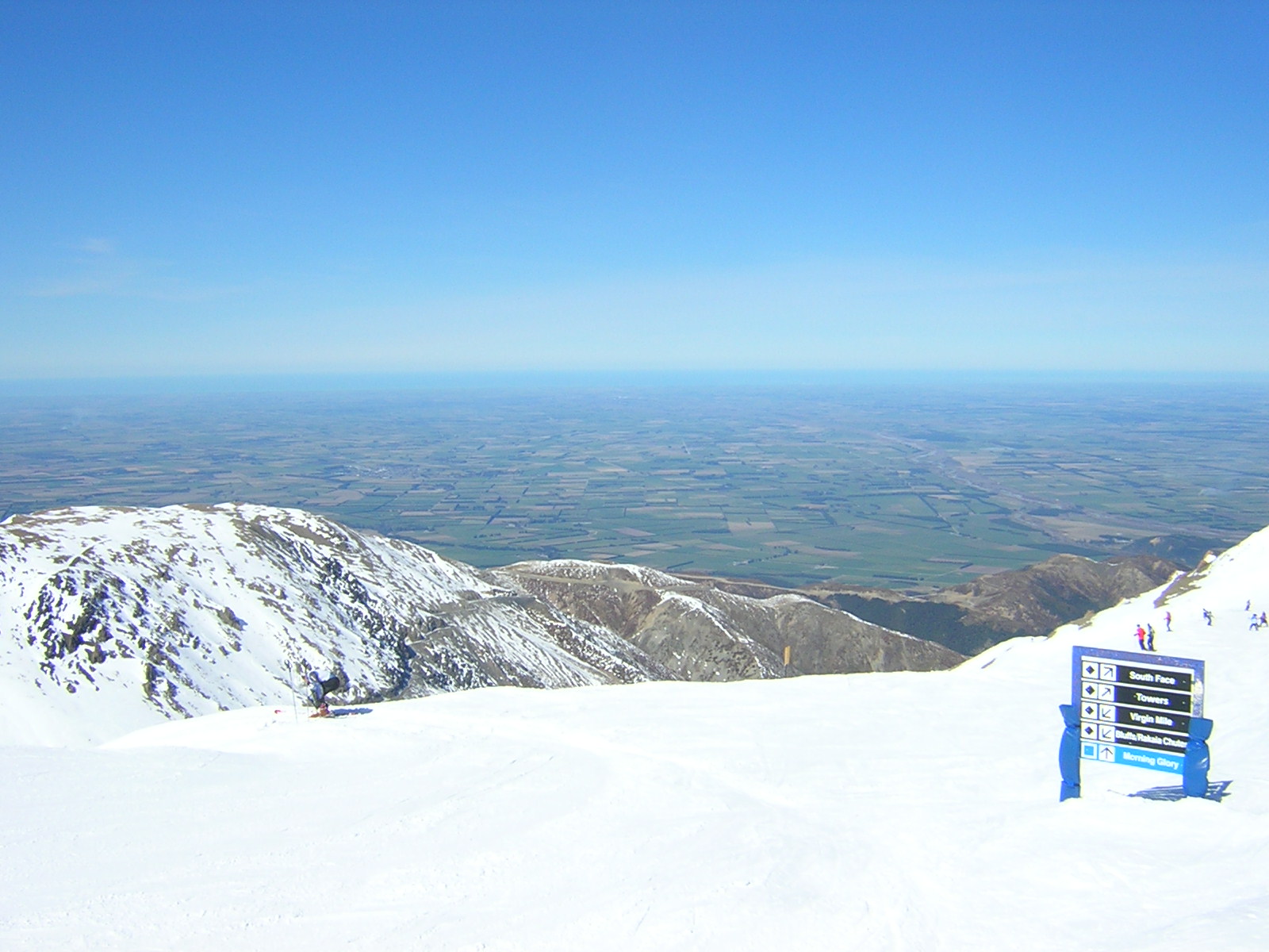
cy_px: 476
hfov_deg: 51.4
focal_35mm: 36
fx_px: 1320
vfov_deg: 39.7
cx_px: 634
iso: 141
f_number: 5.2
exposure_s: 1/702
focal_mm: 4.7
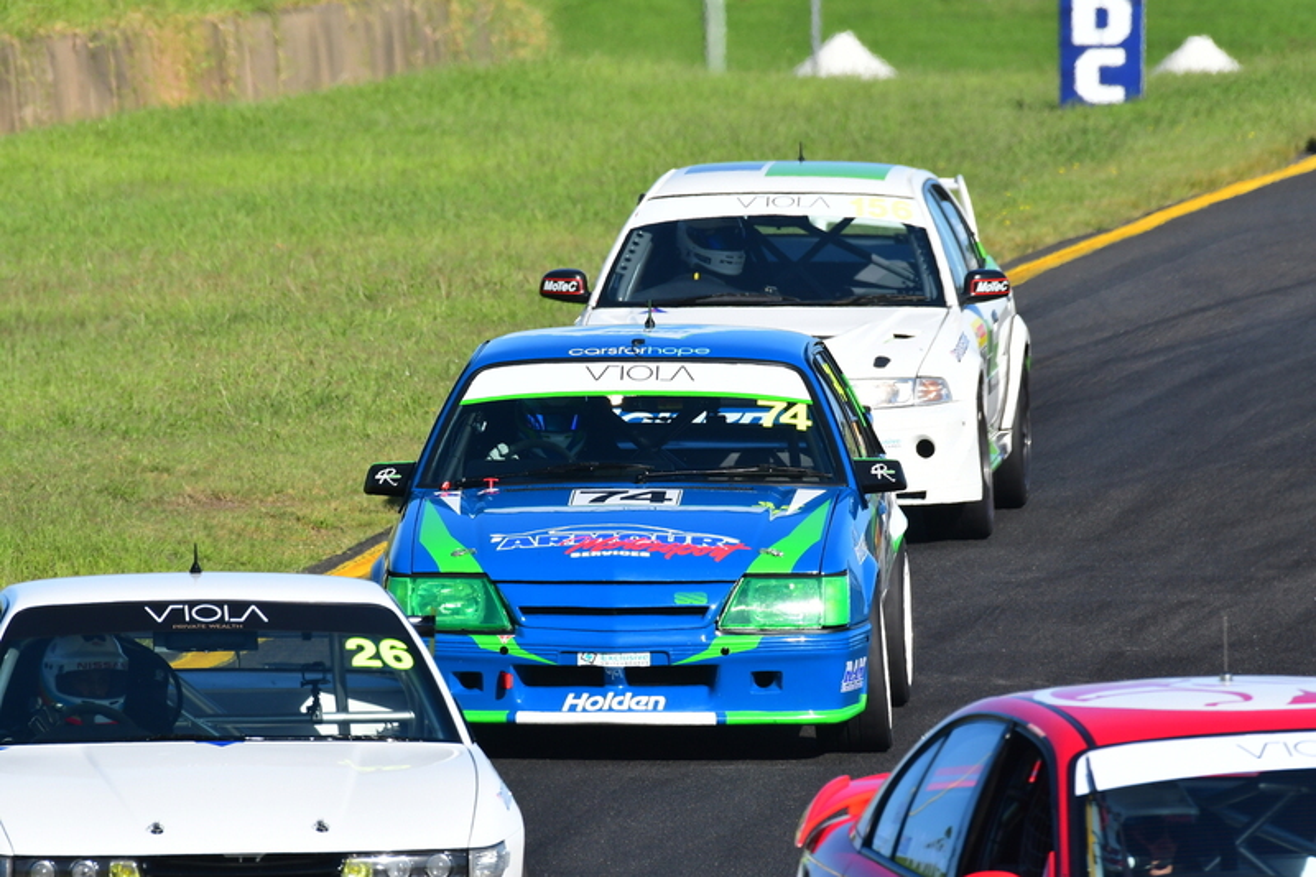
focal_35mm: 675
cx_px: 658
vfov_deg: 2.0
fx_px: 24668
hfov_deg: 3.1
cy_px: 438
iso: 500
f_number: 11
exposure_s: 1/640
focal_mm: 450
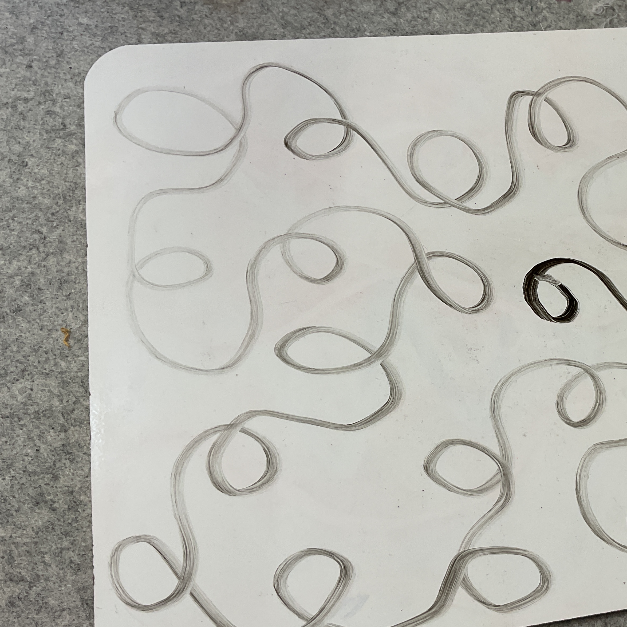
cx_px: 502
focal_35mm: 44
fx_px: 902
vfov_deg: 38.3
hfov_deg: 37.0
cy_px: 329
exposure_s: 1/120
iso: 25
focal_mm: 3
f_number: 1.8
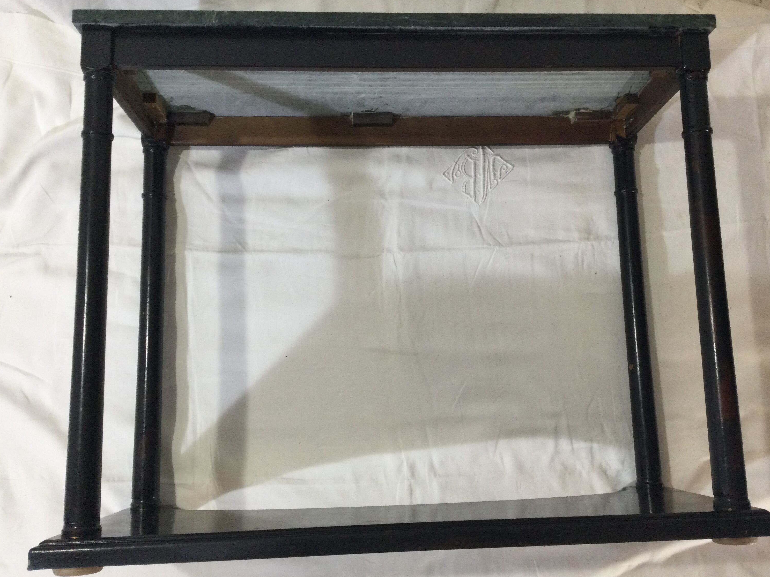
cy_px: 289
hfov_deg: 53.9
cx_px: 417
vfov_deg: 41.8
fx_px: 756
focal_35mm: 34
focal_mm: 3.3
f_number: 2.4
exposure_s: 1/33
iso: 50
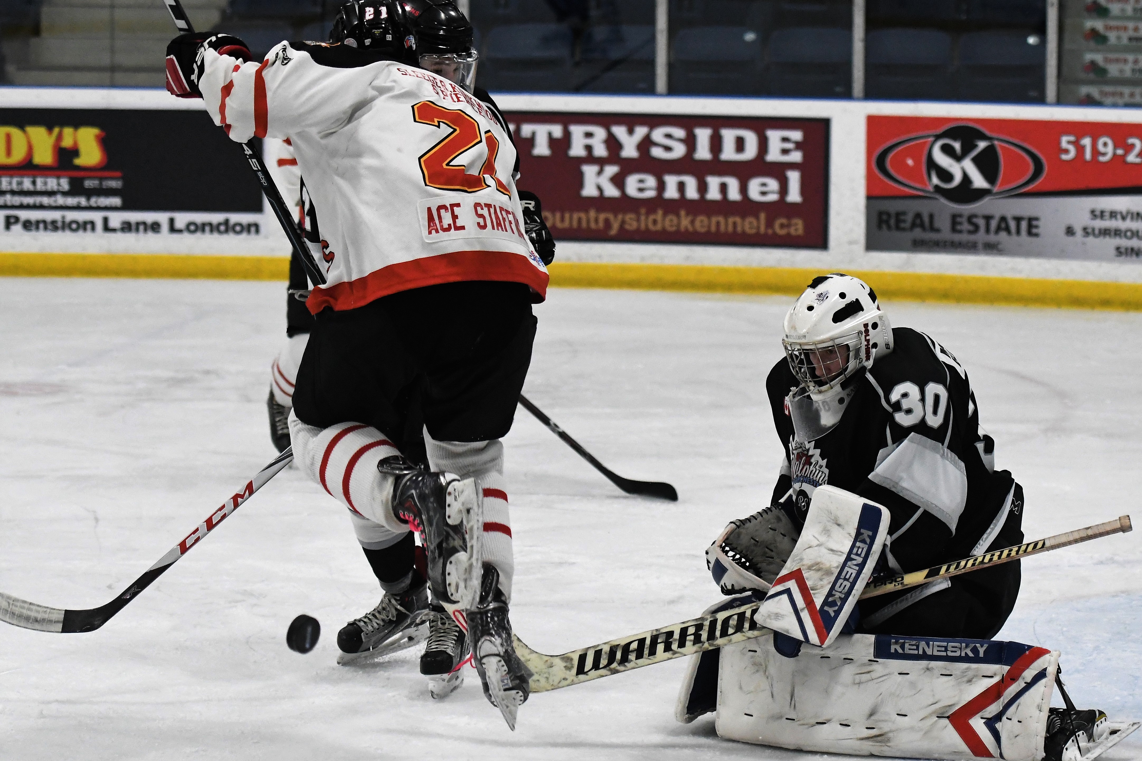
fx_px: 3331
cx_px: 571
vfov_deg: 13.0
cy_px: 380
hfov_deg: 19.5
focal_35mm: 105
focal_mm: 70
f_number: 2.8
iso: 2800
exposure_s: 1/1000
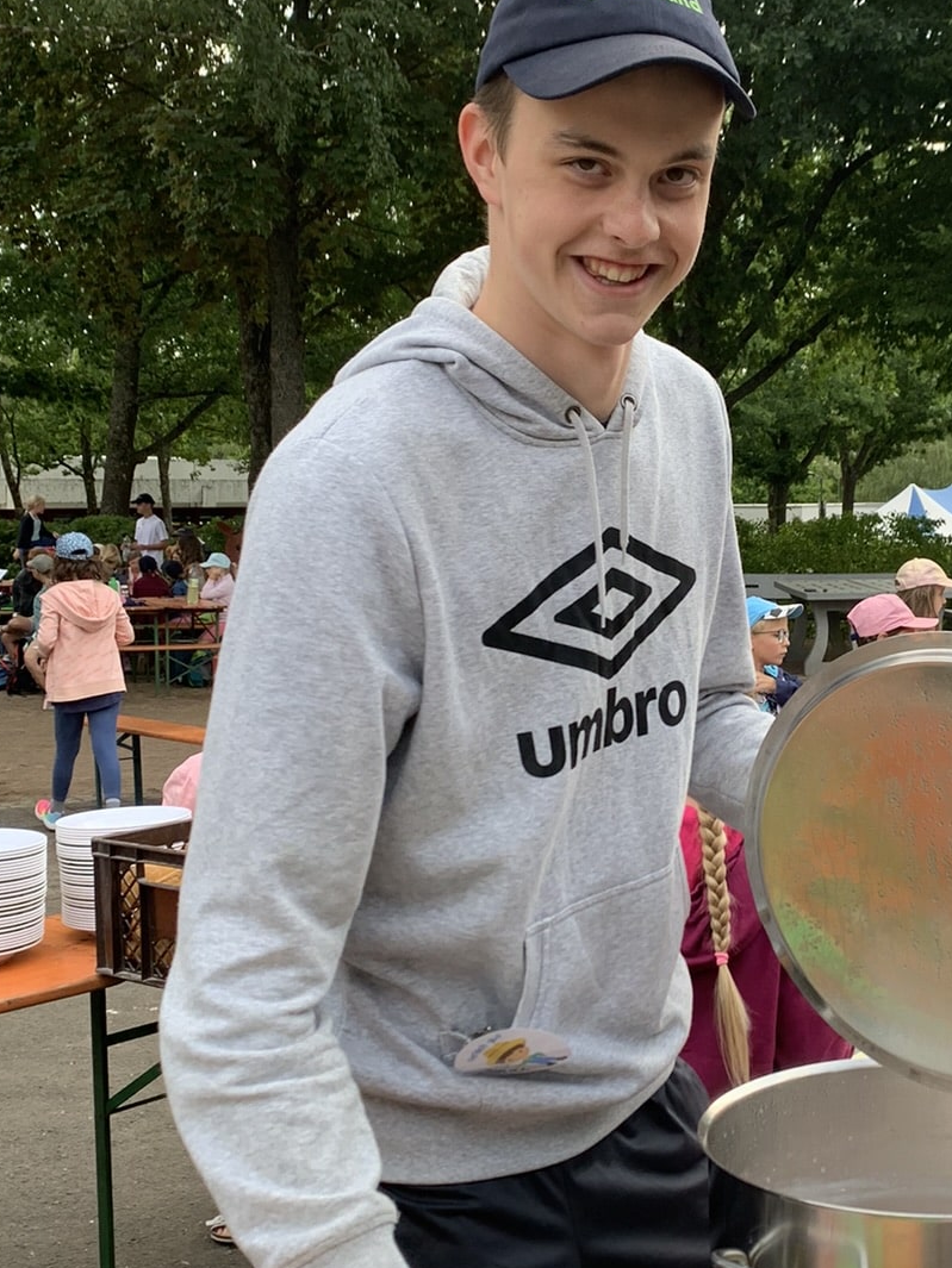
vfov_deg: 38.2
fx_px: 1833
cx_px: 687
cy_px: 636
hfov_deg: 28.8
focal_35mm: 50
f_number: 1.8
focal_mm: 4.25
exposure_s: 1/224
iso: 25
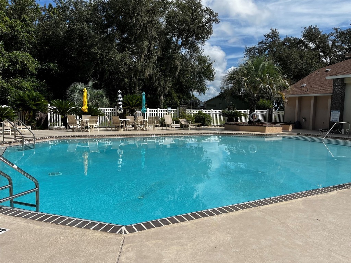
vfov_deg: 53.1
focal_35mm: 26
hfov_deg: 67.3
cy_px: 132
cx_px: 176
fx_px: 264
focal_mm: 5.1
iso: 50
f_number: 1.6
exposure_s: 1/6173
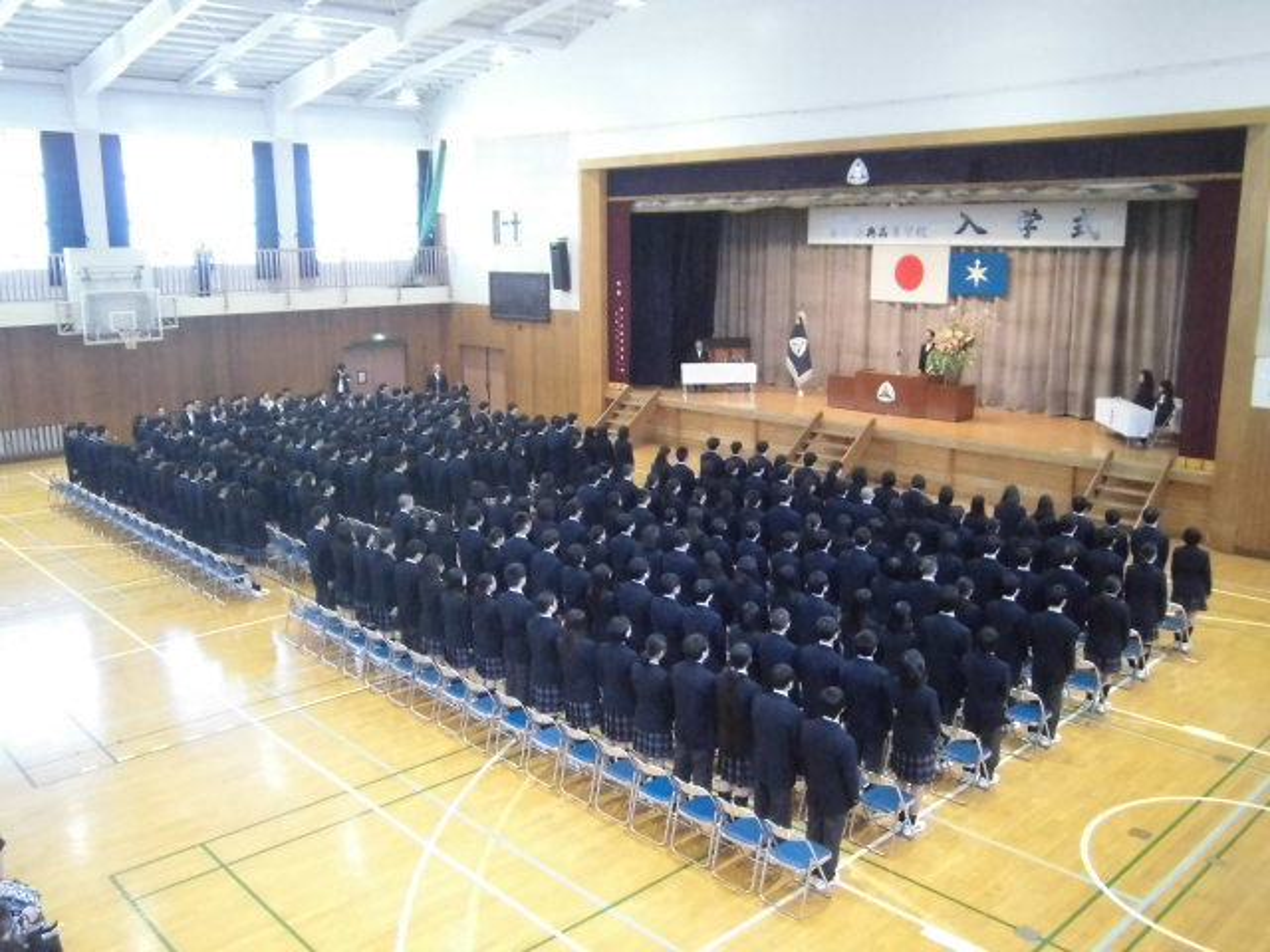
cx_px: 635
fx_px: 1137
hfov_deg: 58.4
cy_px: 476
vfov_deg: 45.4
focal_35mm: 31
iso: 800
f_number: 2.9
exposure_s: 1/50
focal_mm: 5.5
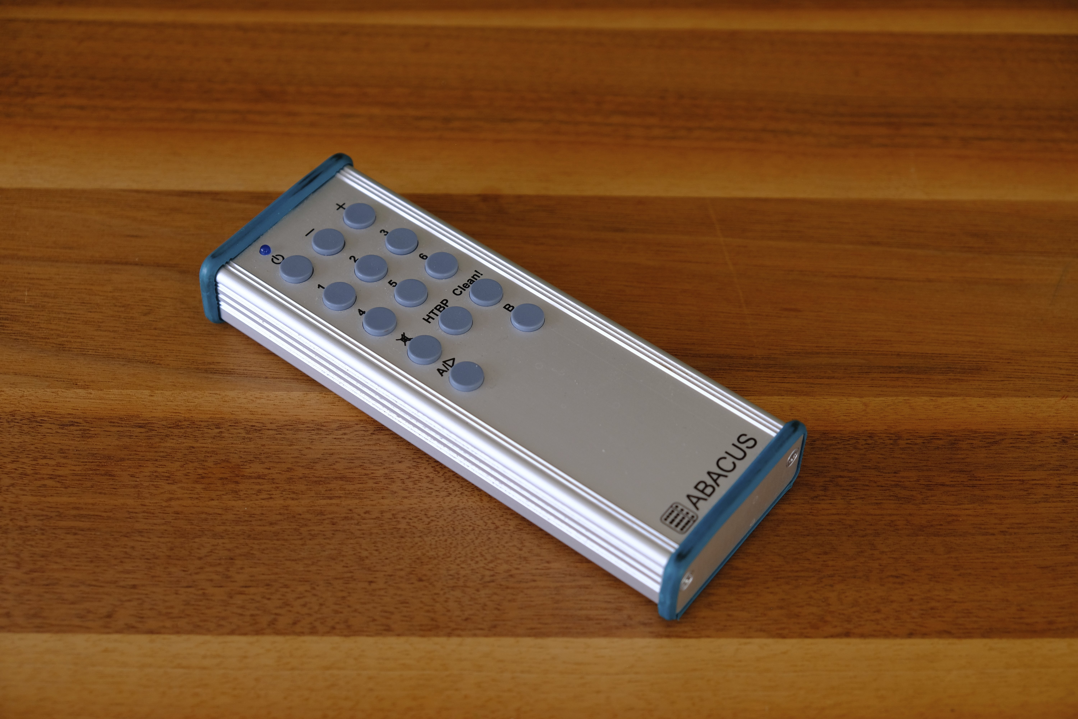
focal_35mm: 56
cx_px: 539
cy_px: 360
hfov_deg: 35.6
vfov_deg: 24.2
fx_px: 1677
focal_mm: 37.4
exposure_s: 1/1.3
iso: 400
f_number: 4
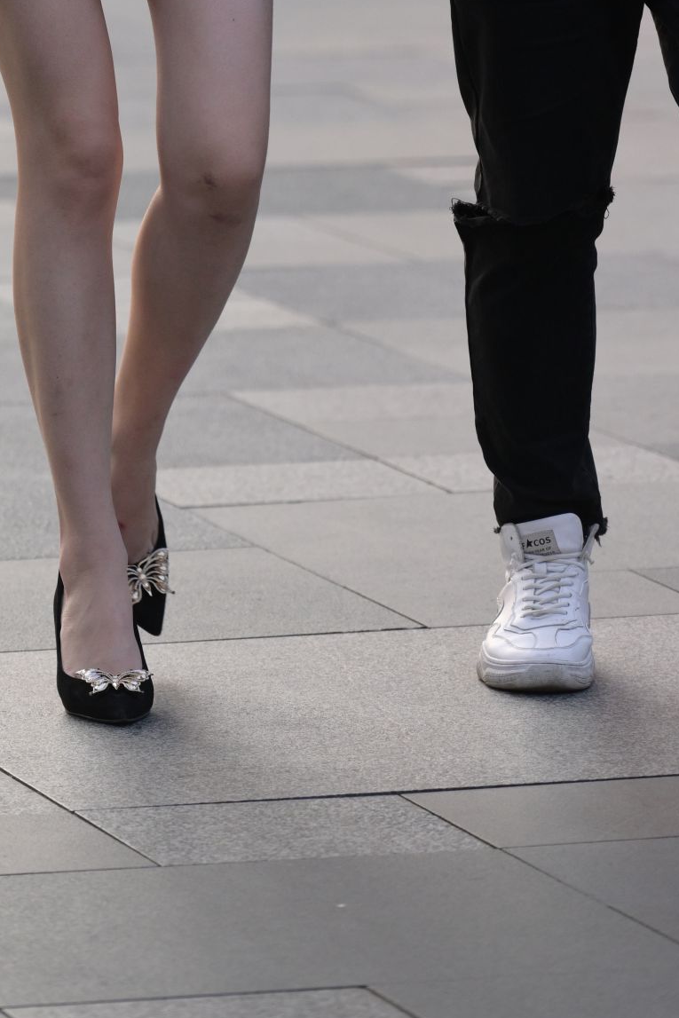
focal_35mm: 380
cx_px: 153
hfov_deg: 3.6
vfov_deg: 5.4
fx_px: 10747
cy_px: -132
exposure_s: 1/800
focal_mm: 160
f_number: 4
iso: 800
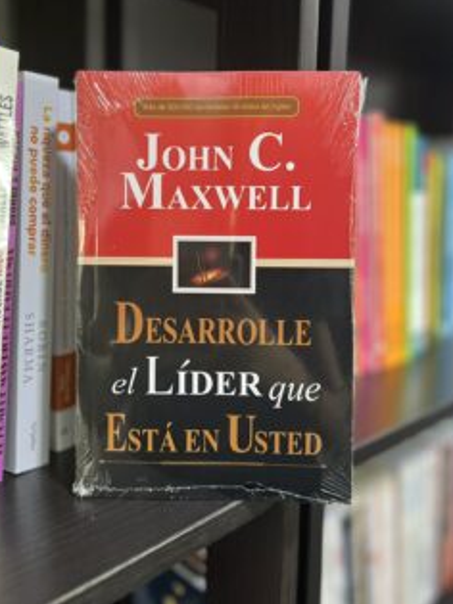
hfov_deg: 42.9
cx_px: 202
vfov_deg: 55.1
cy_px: 251
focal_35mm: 33
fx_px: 576
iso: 400
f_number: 1.5
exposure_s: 1/40
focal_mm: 5.7
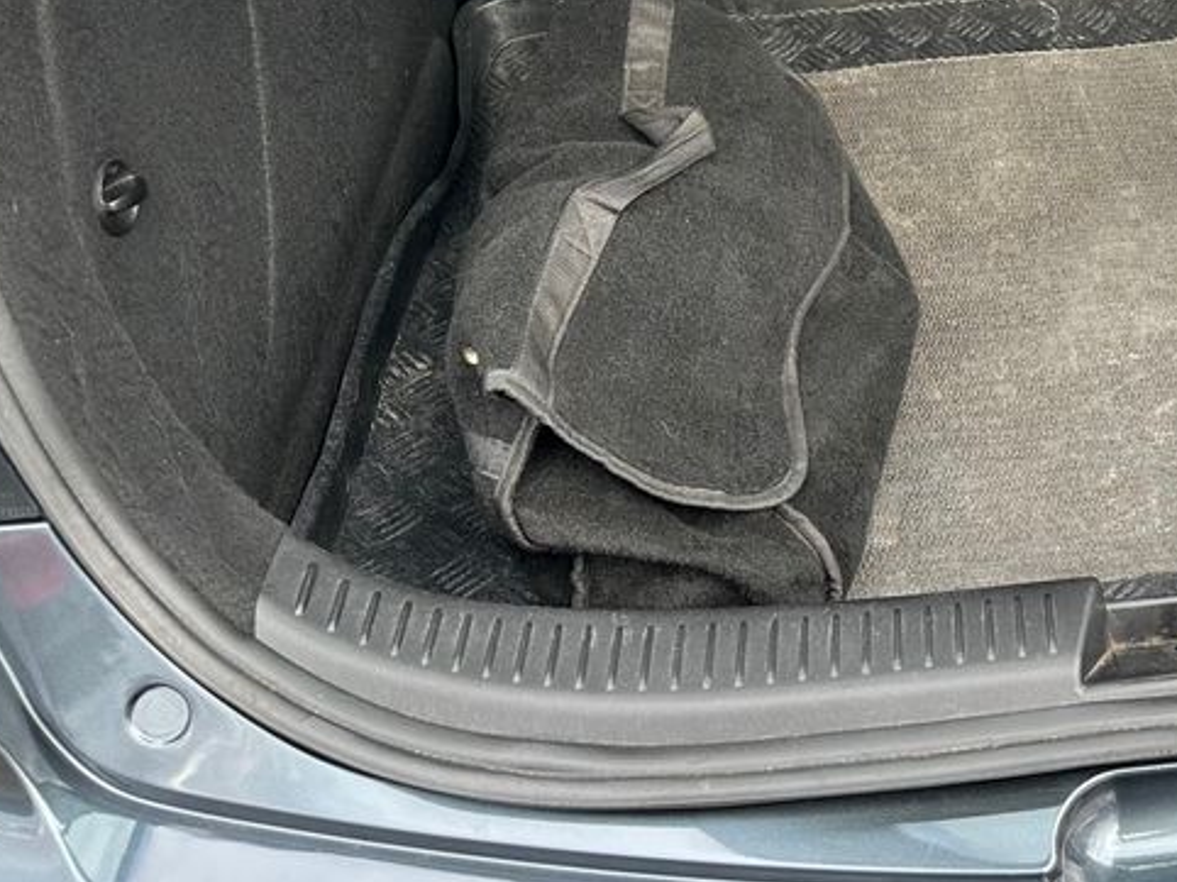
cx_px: 1135
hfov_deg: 34.6
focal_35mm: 51
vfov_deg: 27.8
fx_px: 1733
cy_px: 144
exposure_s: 1/132
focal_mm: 6.86
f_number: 1.78
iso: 80
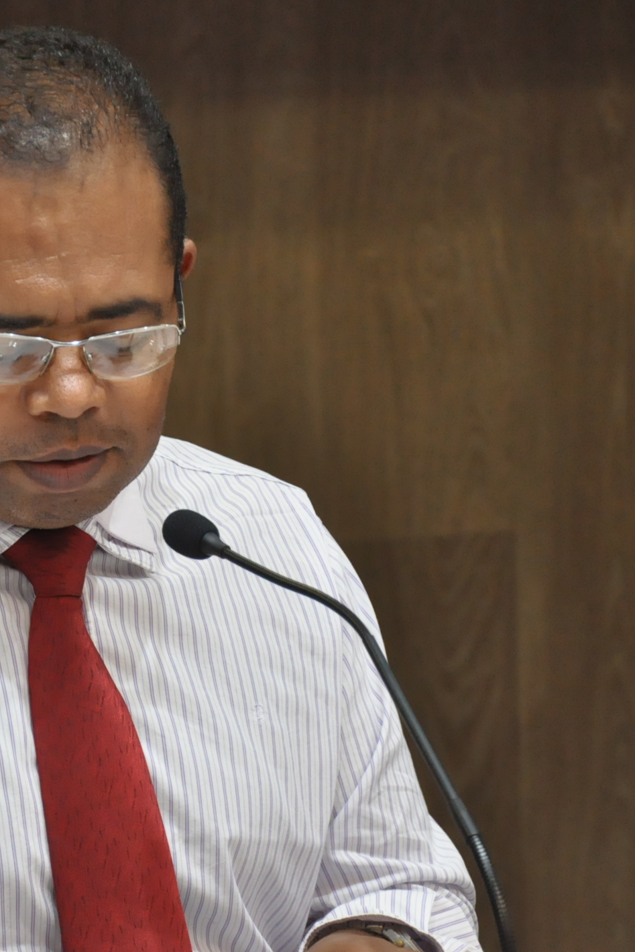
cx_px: 78
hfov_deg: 7.6
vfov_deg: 11.4
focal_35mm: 181
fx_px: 4787
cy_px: 476
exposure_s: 1/125
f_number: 5.3
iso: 2000
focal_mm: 80
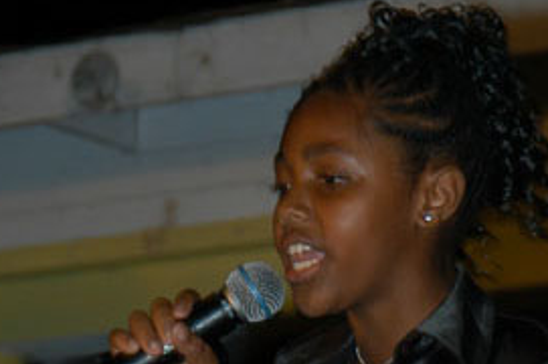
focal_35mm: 270
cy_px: 373
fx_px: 4105
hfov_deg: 7.6
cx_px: 311
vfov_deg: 5.1
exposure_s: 1/60
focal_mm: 72
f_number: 5
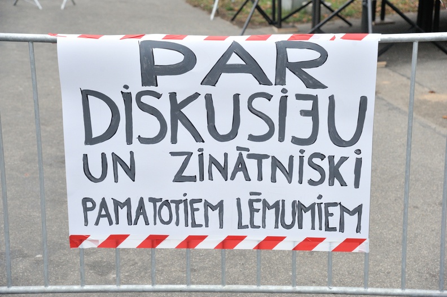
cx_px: 224
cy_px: 148
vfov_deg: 18.2
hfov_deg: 27.0
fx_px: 931
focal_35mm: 75
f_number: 5.6
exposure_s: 1/350
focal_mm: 75
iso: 1250
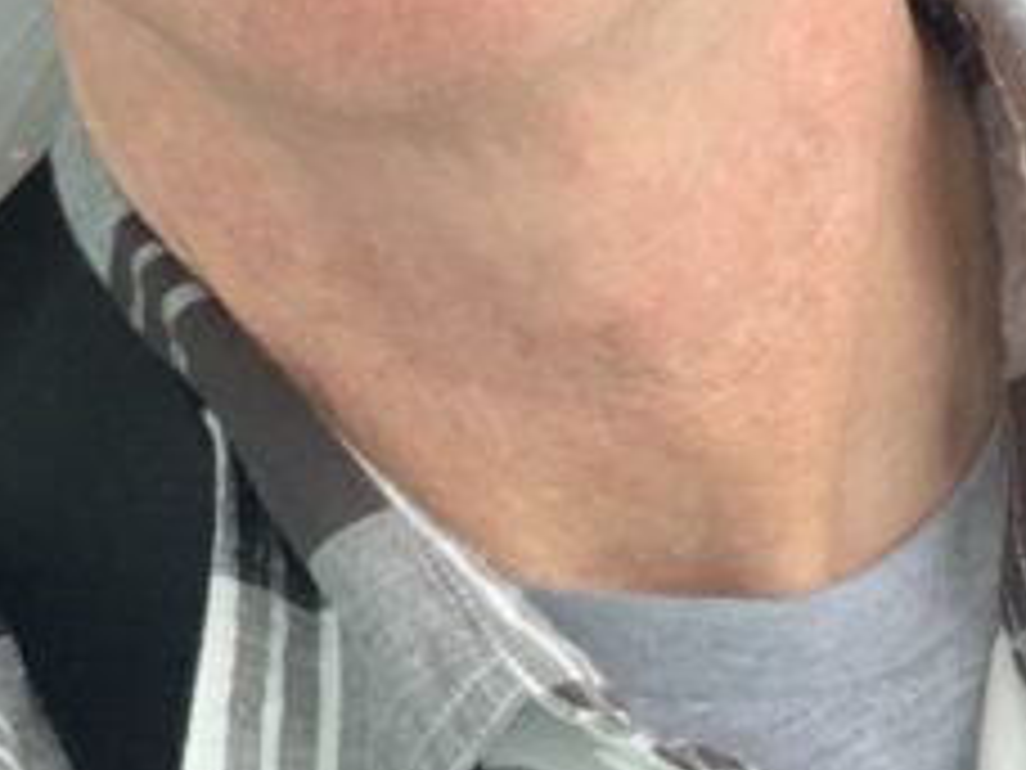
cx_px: 378
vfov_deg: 10.0
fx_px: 4268
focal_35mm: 144
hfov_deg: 13.7
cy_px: -383
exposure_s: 1/121
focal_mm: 2.87
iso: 32
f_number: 2.2
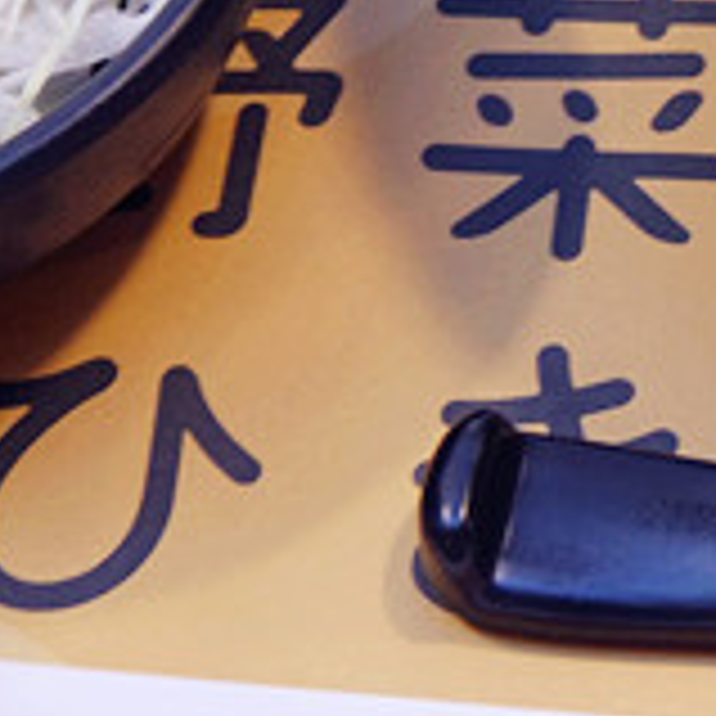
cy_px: -137
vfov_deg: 10.9
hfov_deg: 10.7
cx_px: 1027
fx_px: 3697
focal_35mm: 158
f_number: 4
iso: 400
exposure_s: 1/20
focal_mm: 14
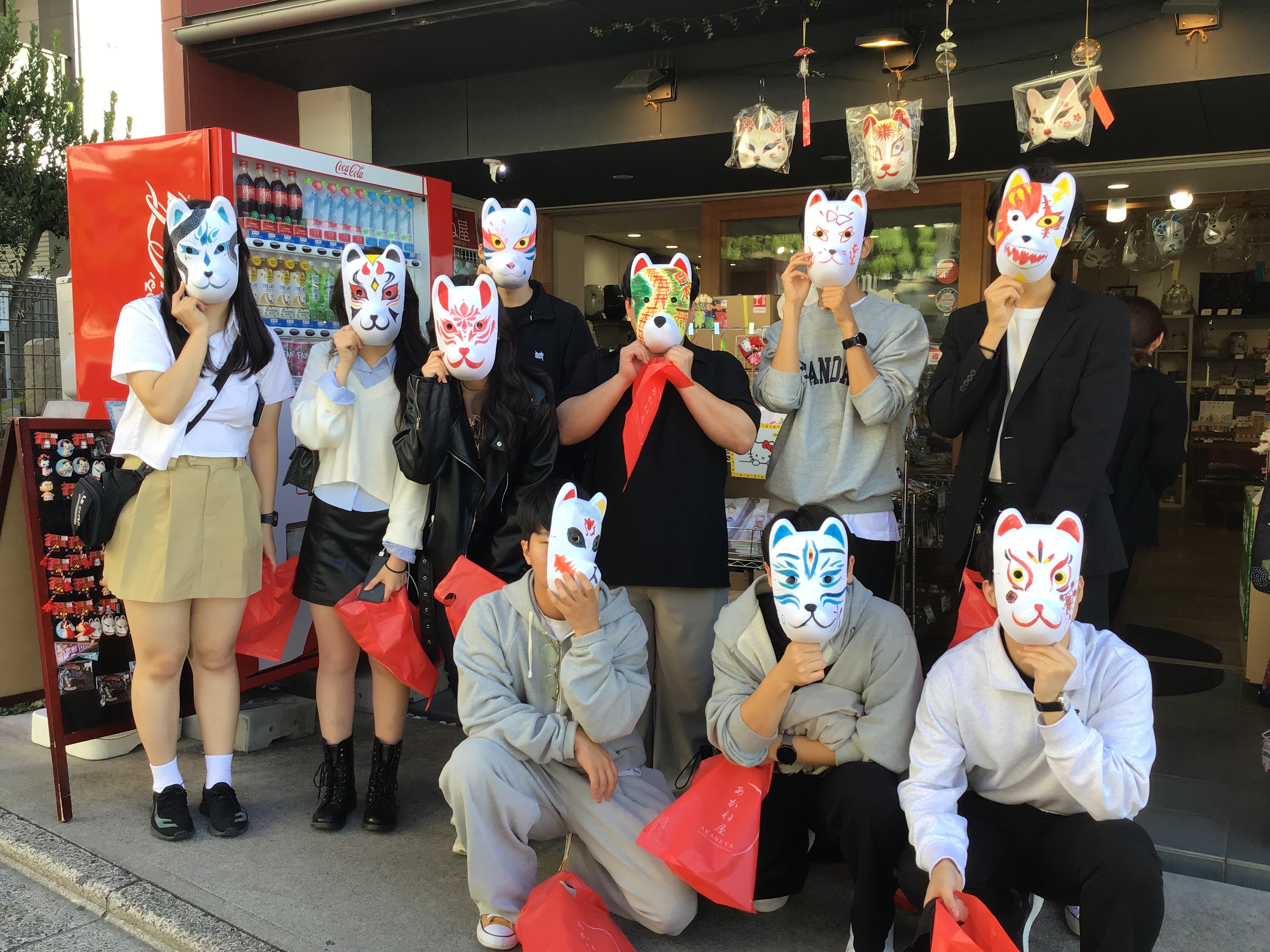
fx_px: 1137
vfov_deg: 45.4
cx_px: 635
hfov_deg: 58.4
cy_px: 476
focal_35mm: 31
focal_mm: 3.3
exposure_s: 1/150
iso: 25
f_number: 2.4
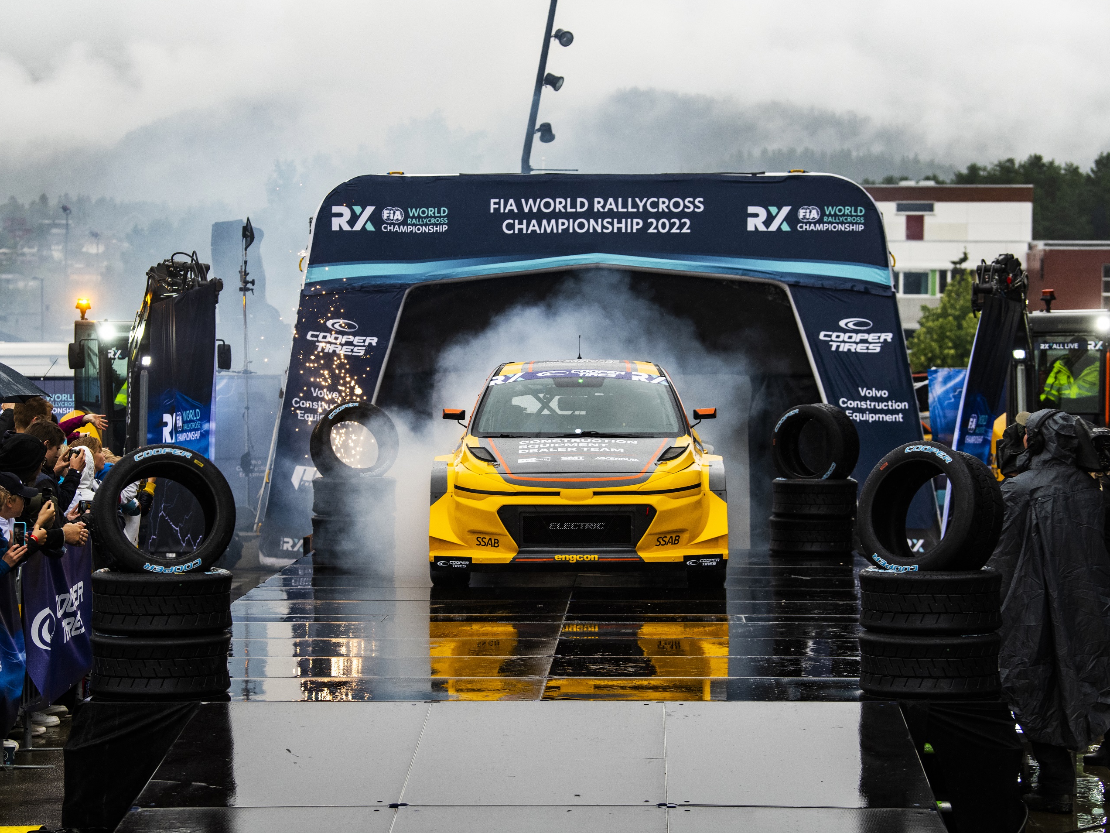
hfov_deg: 18.4
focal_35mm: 107
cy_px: 418
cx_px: 531
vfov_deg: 13.8
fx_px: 3431
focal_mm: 98
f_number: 4.5
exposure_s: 1/500
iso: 1250
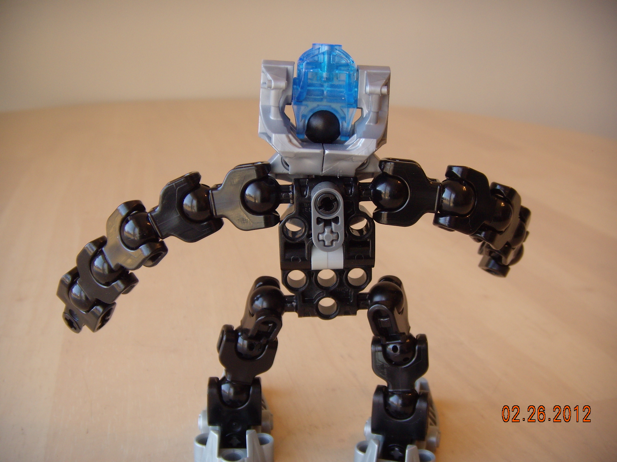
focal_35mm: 38
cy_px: 231
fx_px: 677
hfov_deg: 49.0
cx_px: 308
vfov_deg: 37.7
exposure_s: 1/30.3
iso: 74
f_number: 3.5
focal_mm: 6.4
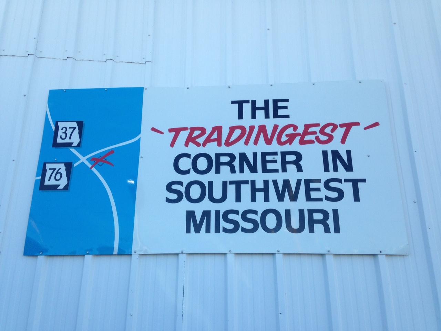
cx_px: 220
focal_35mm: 33
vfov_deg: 42.9
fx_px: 420
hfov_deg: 55.4
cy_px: 166
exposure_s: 1/480
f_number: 2.4
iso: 50
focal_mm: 4.12
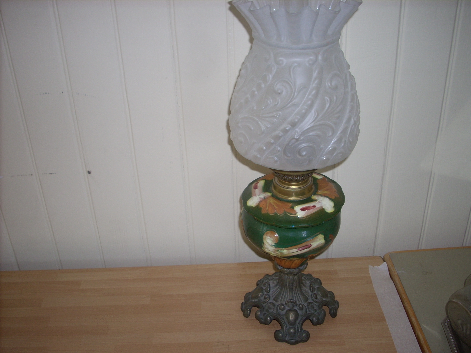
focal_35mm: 37
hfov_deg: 50.1
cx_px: 236
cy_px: 176
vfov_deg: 38.7
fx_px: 503
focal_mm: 6.2
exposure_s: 1/30
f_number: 2.8
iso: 64
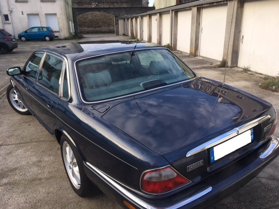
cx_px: 140
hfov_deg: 61.7
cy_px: 104
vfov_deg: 48.2
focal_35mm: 29
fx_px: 234
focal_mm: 4.15
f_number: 2.2
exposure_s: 1/246
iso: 25
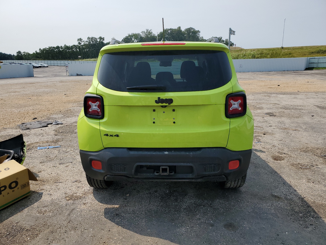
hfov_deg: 67.3
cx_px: 163
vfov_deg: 53.1
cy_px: 122
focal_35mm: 26
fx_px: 245
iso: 50
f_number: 1.5
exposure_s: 1/5000
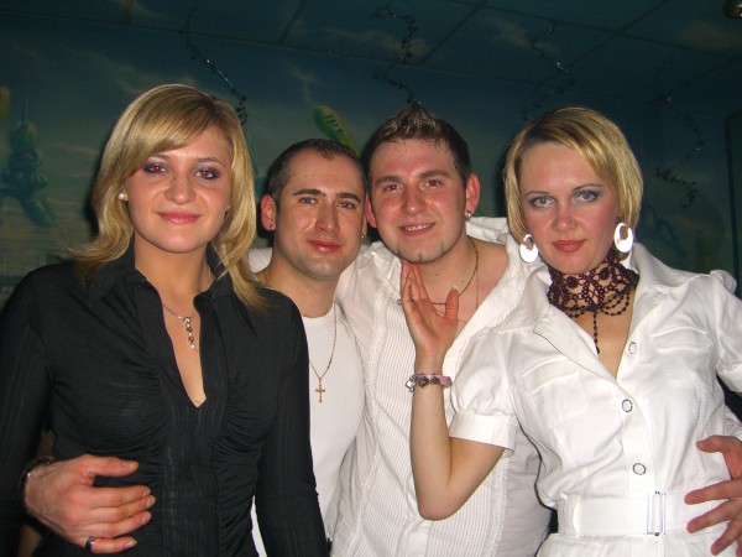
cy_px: 278
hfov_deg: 49.0
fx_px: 815
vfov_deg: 37.7
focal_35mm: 38
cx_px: 371
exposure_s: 1/60
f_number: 2.8
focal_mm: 7.9
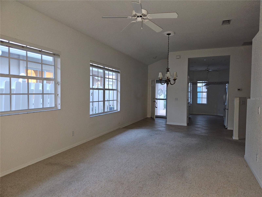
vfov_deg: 58.9
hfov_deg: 73.9
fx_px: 174
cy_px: 98
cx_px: 131
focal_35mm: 23
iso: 160
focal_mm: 5.4
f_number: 1.8
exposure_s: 1/9.99
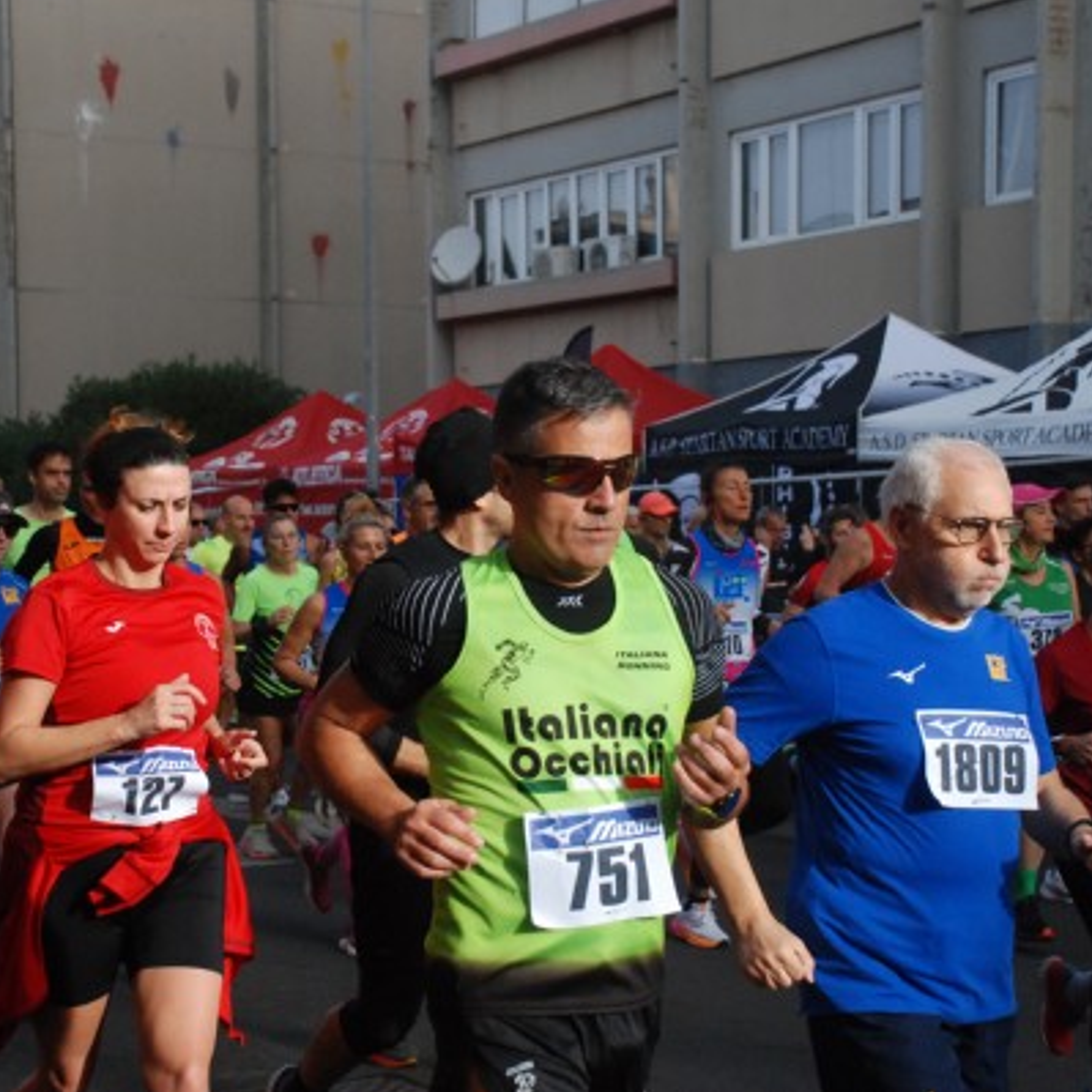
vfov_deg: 23.7
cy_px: 546
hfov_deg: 23.6
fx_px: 2605
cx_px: 449
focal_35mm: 73
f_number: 6.3
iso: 1000
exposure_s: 1/1600
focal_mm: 38
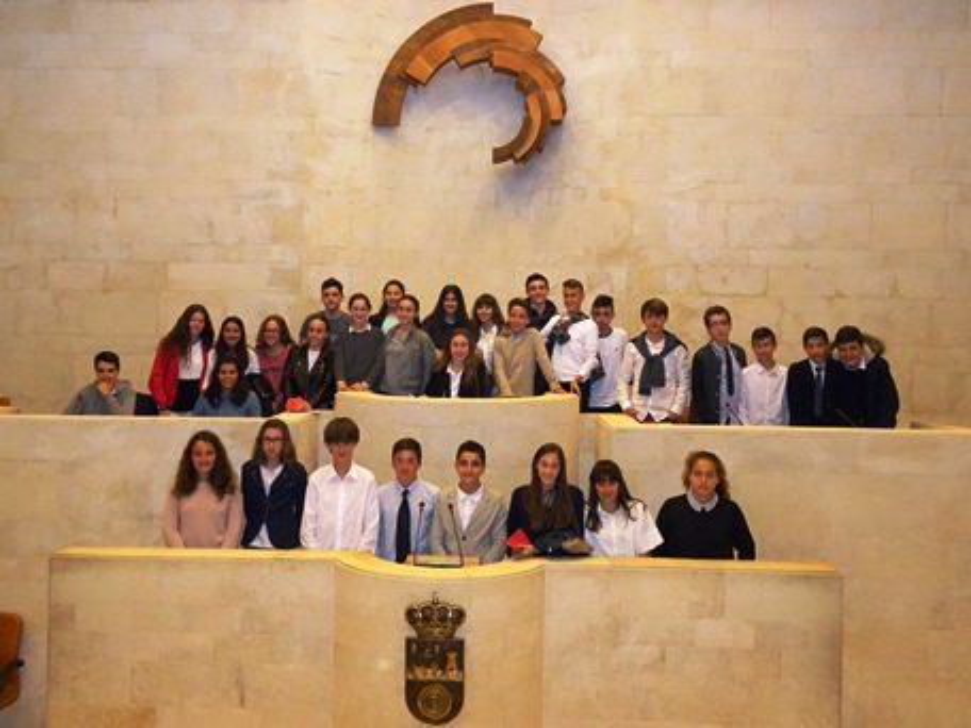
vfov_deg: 45.4
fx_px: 870
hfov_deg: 58.4
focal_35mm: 31
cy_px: 364
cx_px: 486
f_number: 4
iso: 1250
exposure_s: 1/40
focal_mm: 5.26
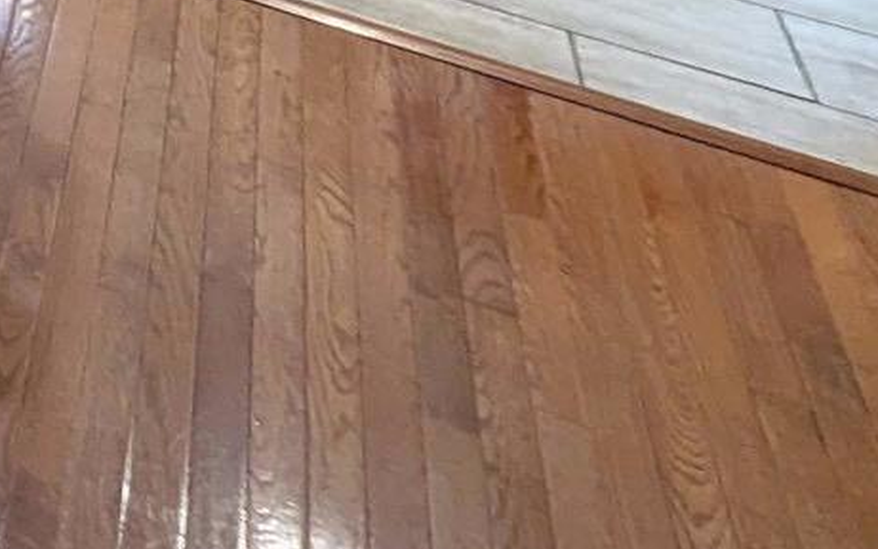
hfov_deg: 18.1
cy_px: -854
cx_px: -973
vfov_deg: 13.5
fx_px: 1459
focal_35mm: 61
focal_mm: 1.95
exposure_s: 1/24
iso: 79
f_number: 2.2
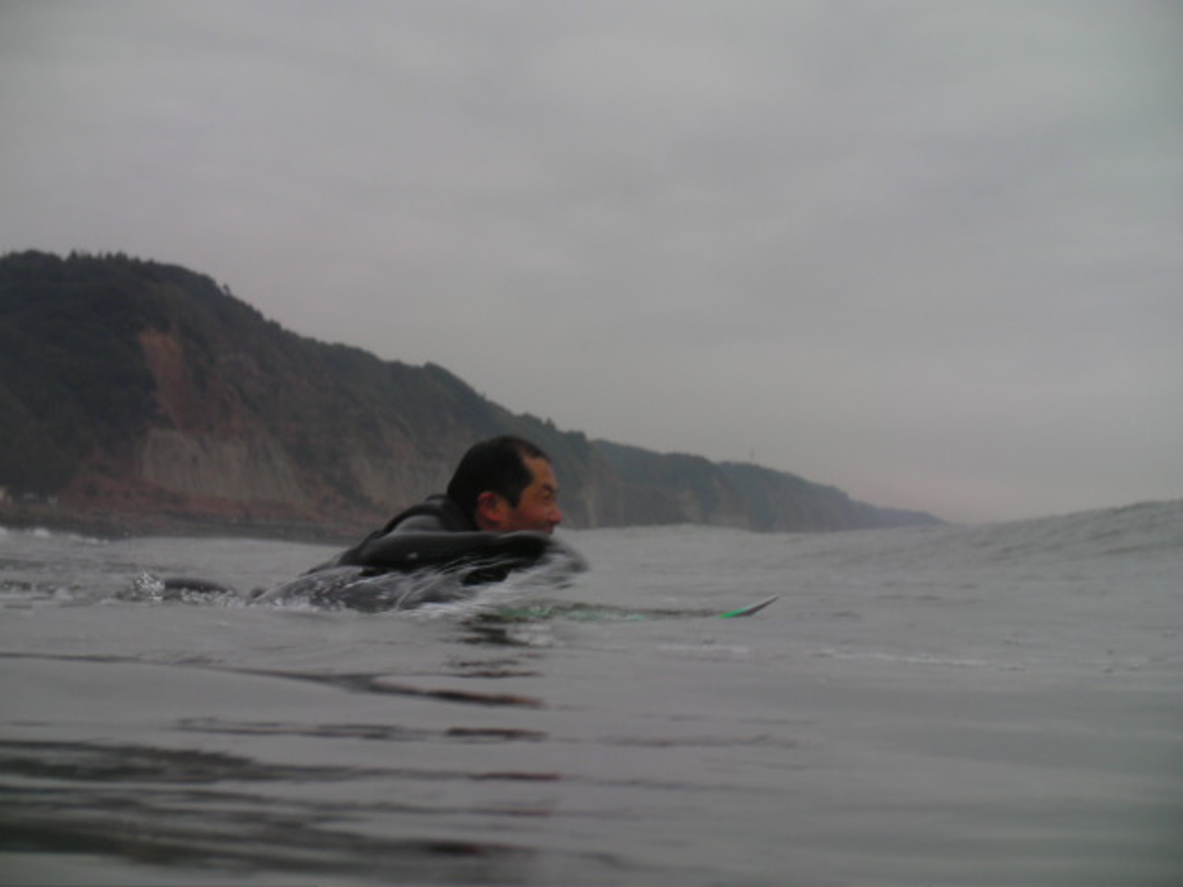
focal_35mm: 87
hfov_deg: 22.5
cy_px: 444
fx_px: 2973
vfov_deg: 17.0
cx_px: 592
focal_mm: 14.5
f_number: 3.8
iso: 50
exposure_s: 1/116
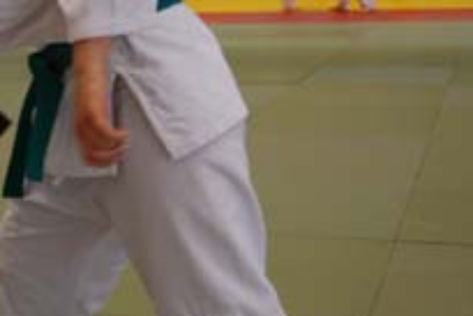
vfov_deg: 17.1
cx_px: -28
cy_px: 39
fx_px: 1039
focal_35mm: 79
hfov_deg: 24.2
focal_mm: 18
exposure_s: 1/50
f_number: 3.5
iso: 200
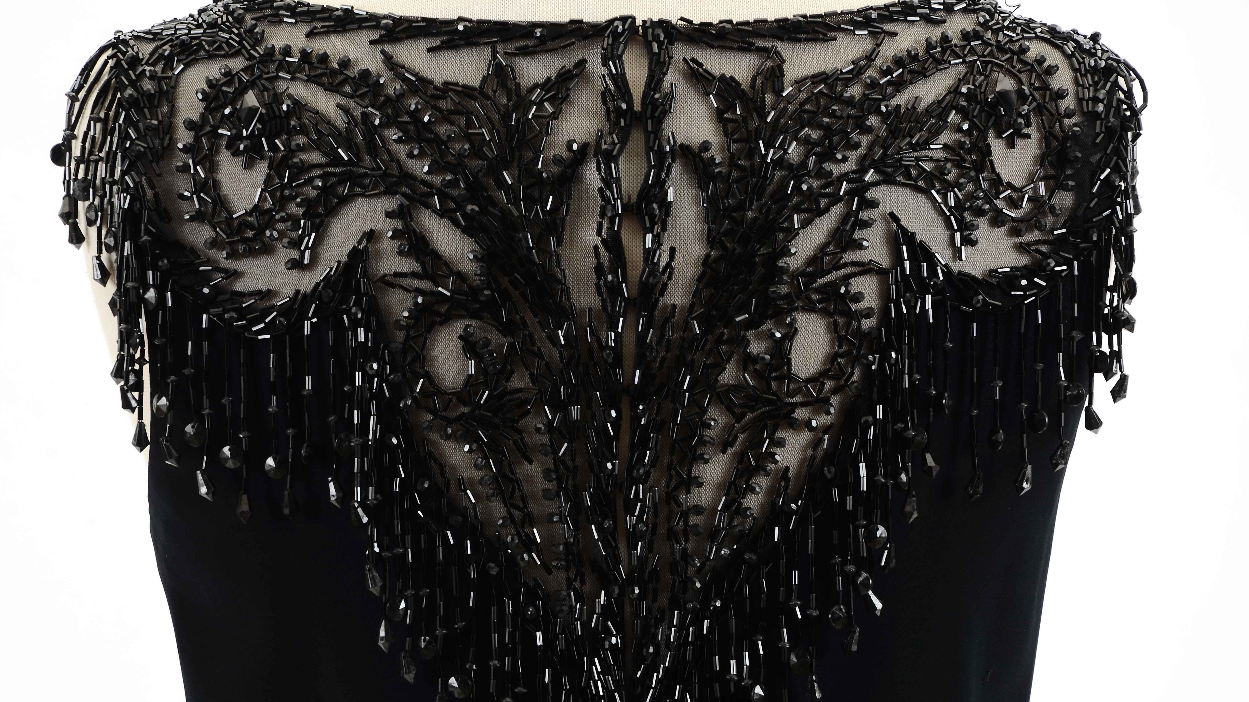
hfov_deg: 13.0
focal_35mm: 166
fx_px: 5482
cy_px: 339
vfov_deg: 7.3
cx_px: 623
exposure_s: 1/60
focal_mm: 105
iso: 160
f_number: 8
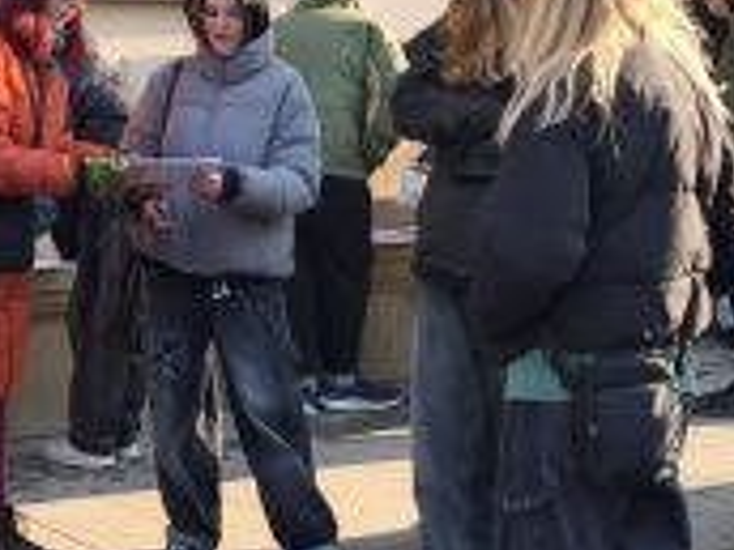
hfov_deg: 21.3
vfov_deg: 16.6
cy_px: 188
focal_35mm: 89
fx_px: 1887
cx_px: 11
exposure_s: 1/851
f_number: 1.6
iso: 50
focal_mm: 6.57
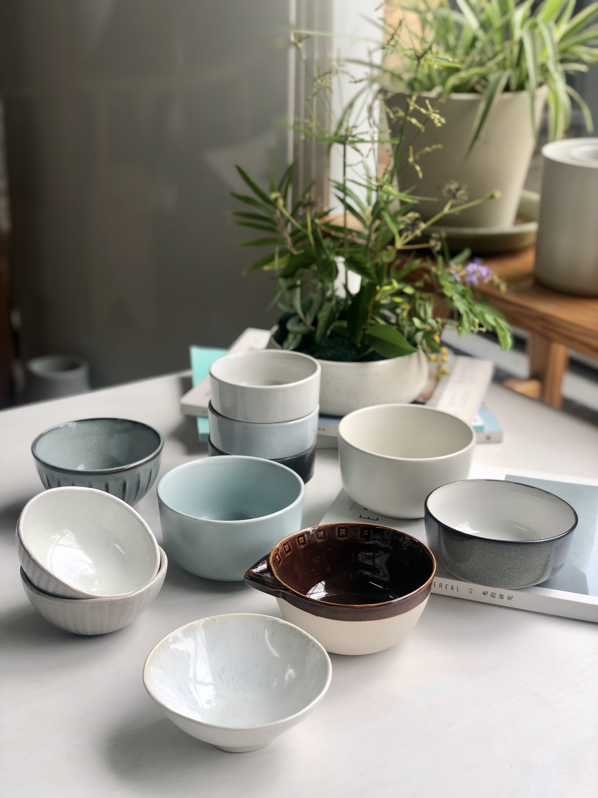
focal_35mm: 52
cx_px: 299
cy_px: 399
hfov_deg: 28.0
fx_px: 1198
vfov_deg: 36.8
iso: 16
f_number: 2.4
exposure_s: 1/126
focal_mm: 6
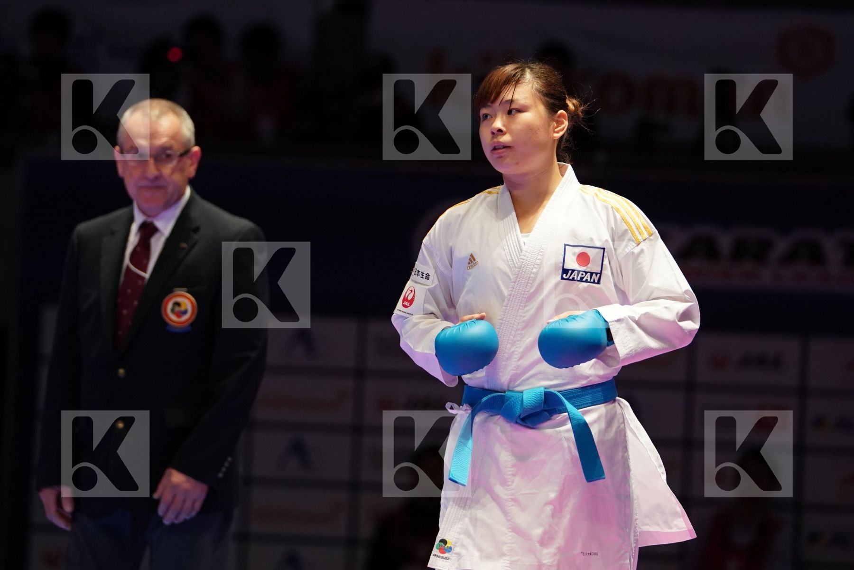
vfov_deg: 5.9
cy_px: 285
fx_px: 5551
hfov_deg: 8.8
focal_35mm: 234
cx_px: 427
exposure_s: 1/1000
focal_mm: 156
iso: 2500
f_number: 2.8
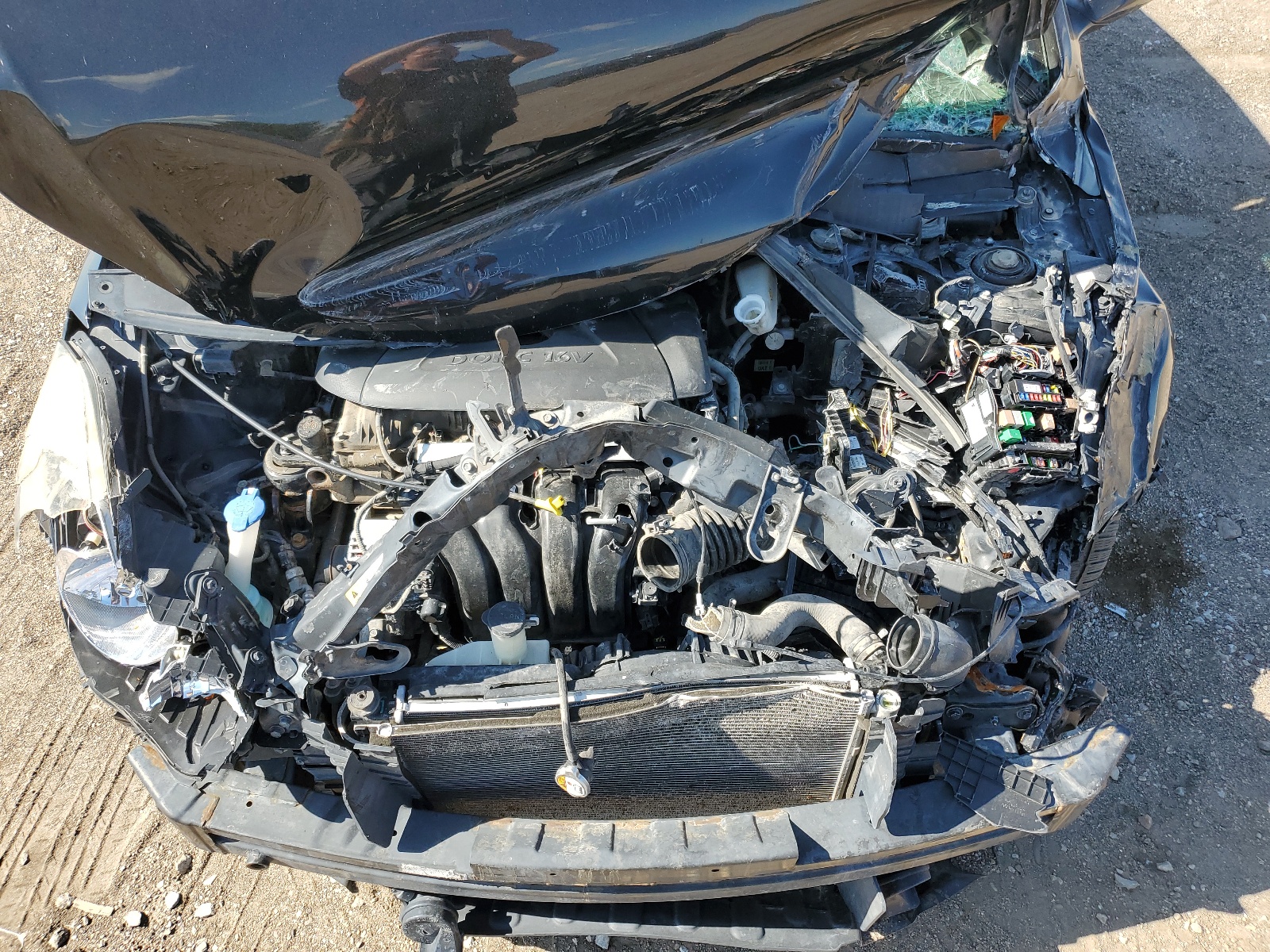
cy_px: 476
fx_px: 954
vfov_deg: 53.1
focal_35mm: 26
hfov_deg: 67.3
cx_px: 635
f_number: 1.5
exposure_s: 1/1000
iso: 50
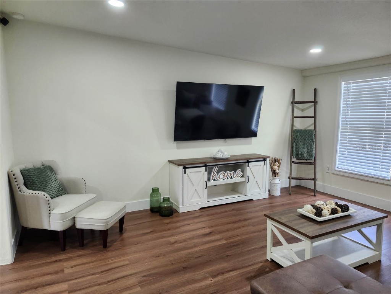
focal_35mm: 23
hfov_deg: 73.9
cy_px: 147
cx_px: 196
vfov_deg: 58.9
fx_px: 260
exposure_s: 1/120
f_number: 1.8
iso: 250
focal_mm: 5.54
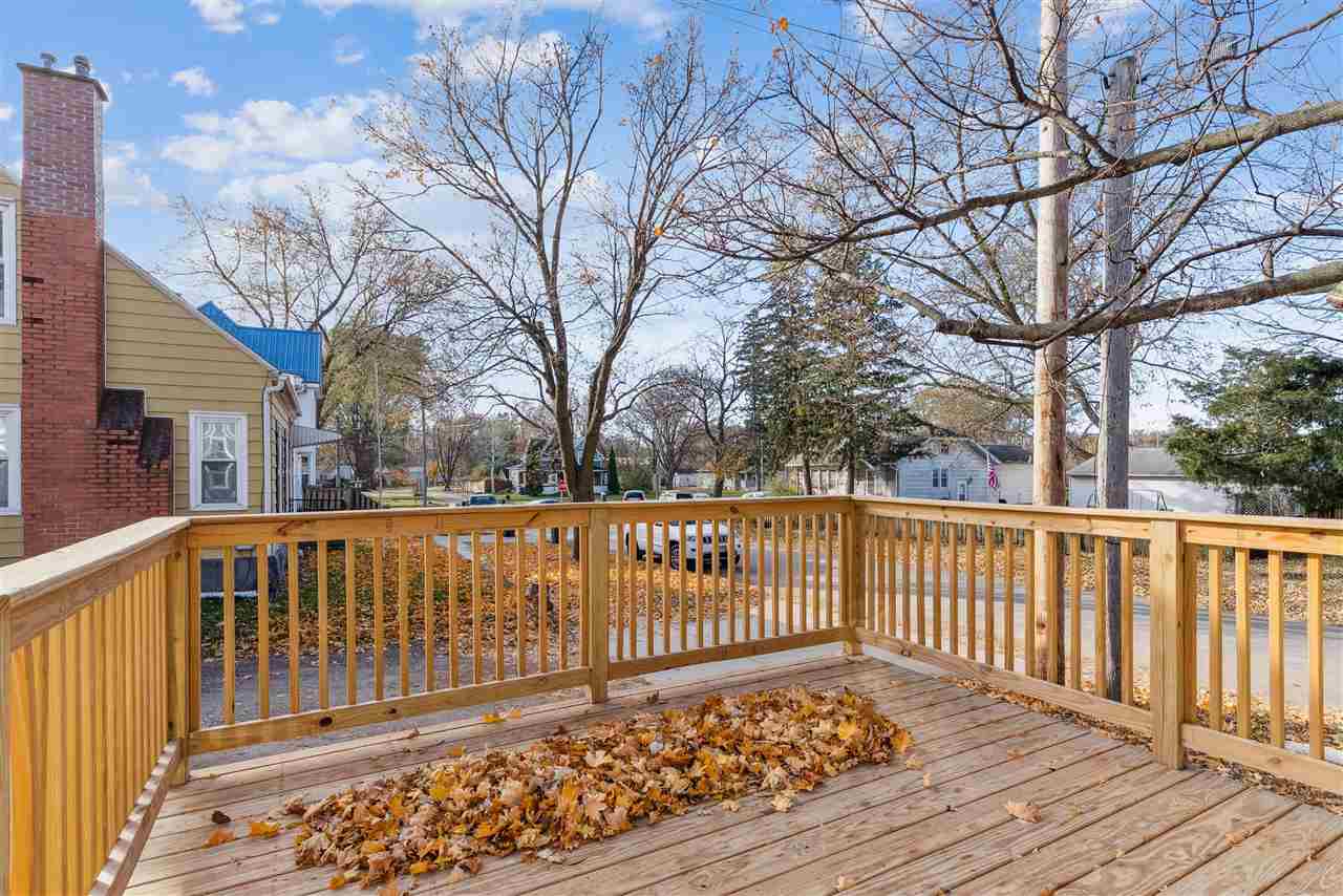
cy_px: 448
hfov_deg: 93.3
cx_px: 672
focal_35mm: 17
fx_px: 634
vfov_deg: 70.5
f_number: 9
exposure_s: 1/800
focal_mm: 17
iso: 800
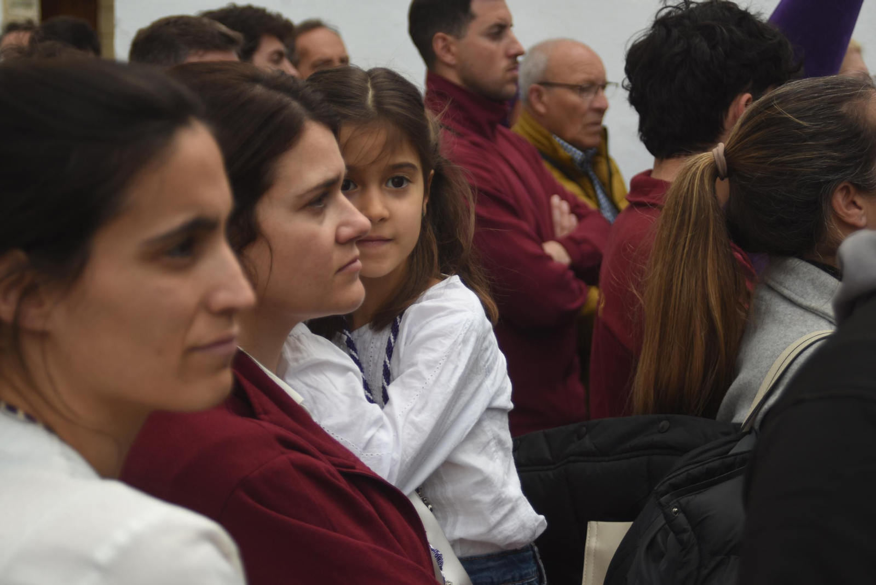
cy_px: 292
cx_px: 438
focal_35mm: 78
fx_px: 1899
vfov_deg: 17.5
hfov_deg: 26.0
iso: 180
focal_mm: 78
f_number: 5.6
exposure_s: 1/160
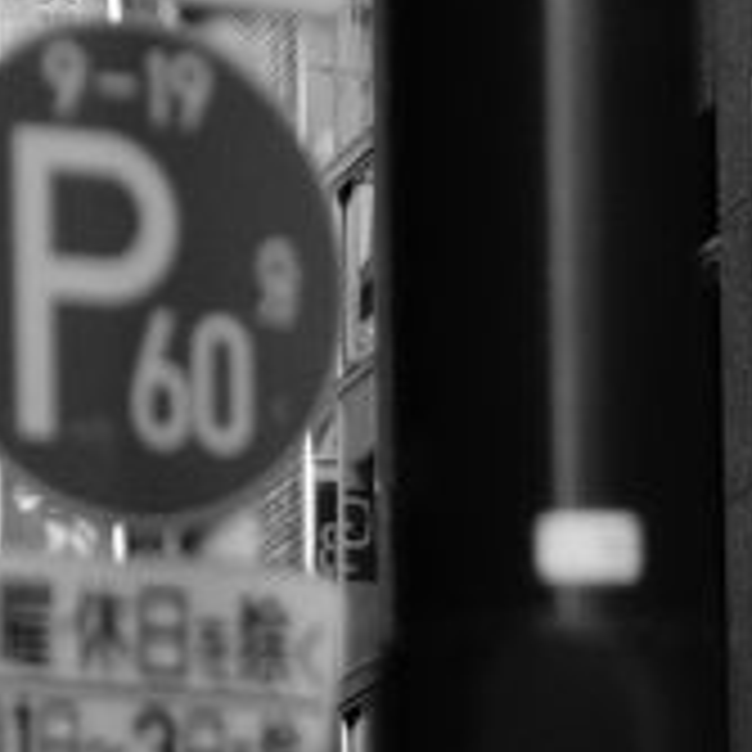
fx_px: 8651
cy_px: -459
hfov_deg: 5.0
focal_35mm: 352
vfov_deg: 4.9
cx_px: -203
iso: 100
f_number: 1.4
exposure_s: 1/2000
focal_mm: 30
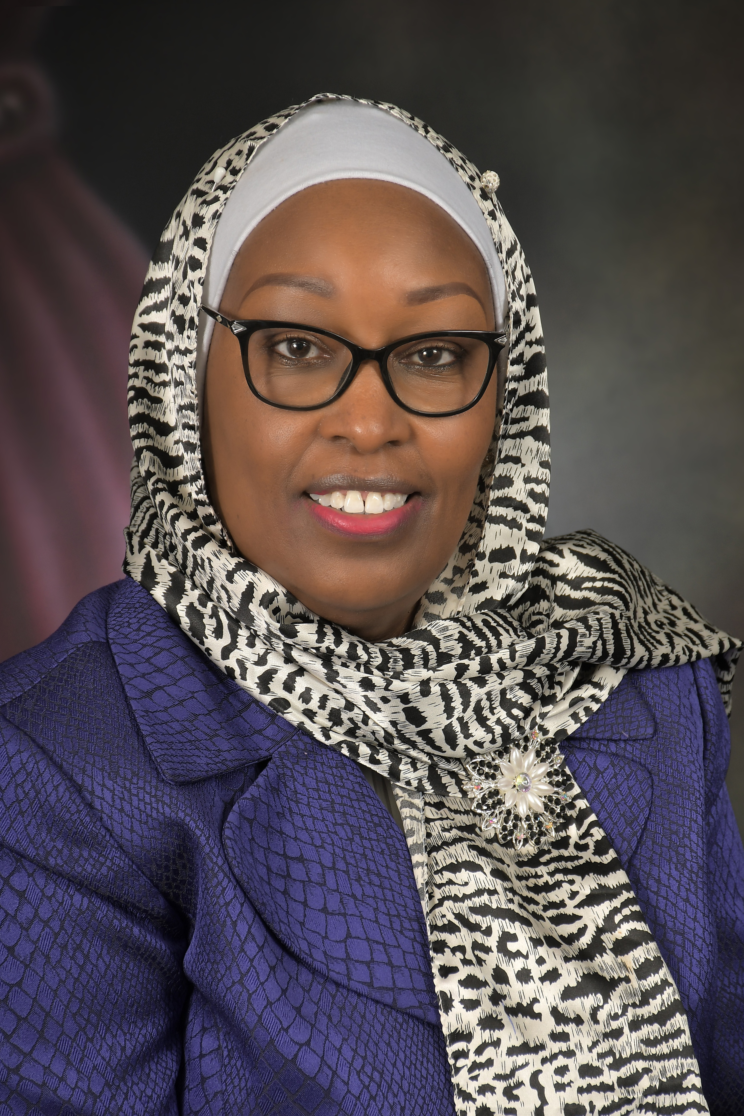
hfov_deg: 7.9
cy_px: 558
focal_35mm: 174
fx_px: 5394
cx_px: 372
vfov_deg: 11.8
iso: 160
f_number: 7.1
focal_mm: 116
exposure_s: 1/160
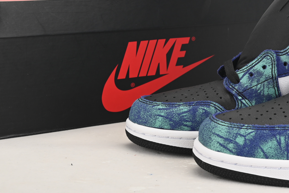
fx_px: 867
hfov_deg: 18.2
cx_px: 326
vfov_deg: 12.7
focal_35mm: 108
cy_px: 49
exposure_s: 1/200
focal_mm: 46
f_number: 11
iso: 100
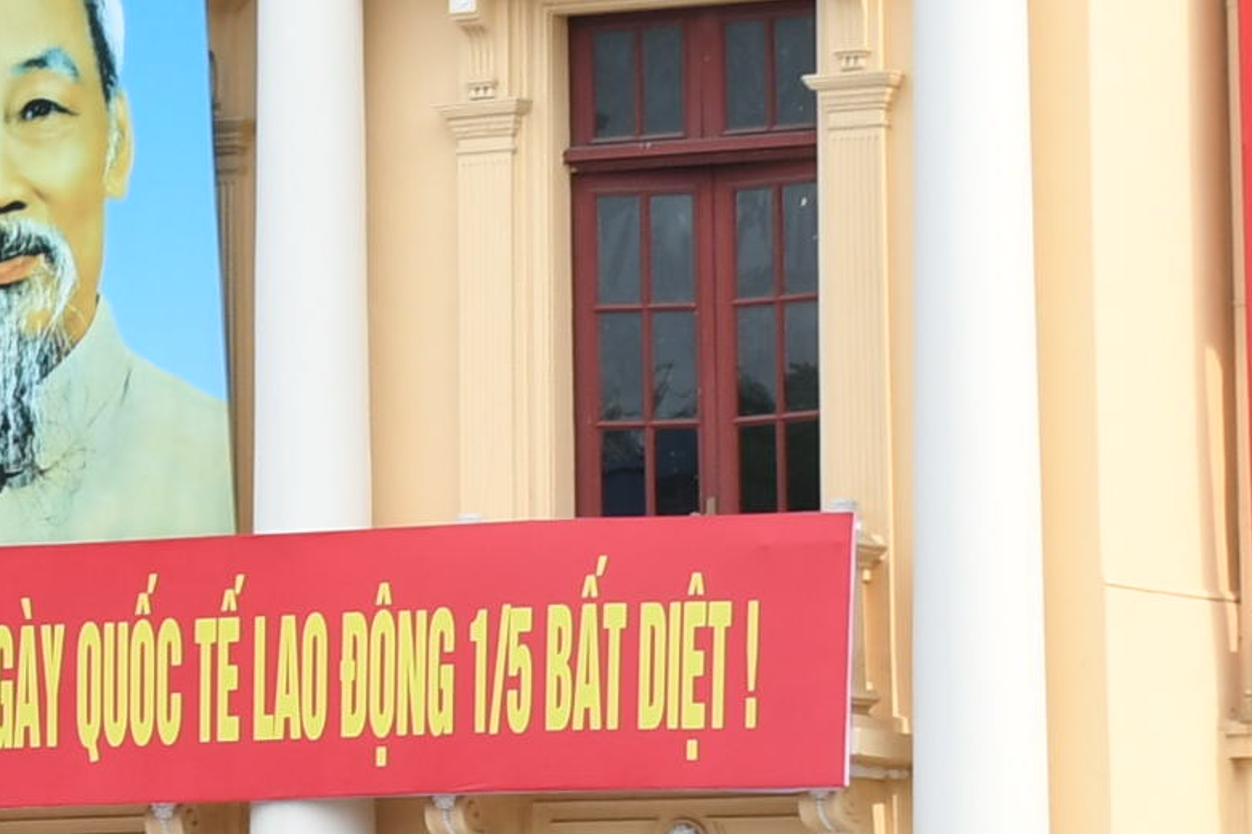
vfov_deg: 4.5
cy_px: 128
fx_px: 10606
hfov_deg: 6.7
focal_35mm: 305
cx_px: -713
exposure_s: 1/200
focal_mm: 38
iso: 200
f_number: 9
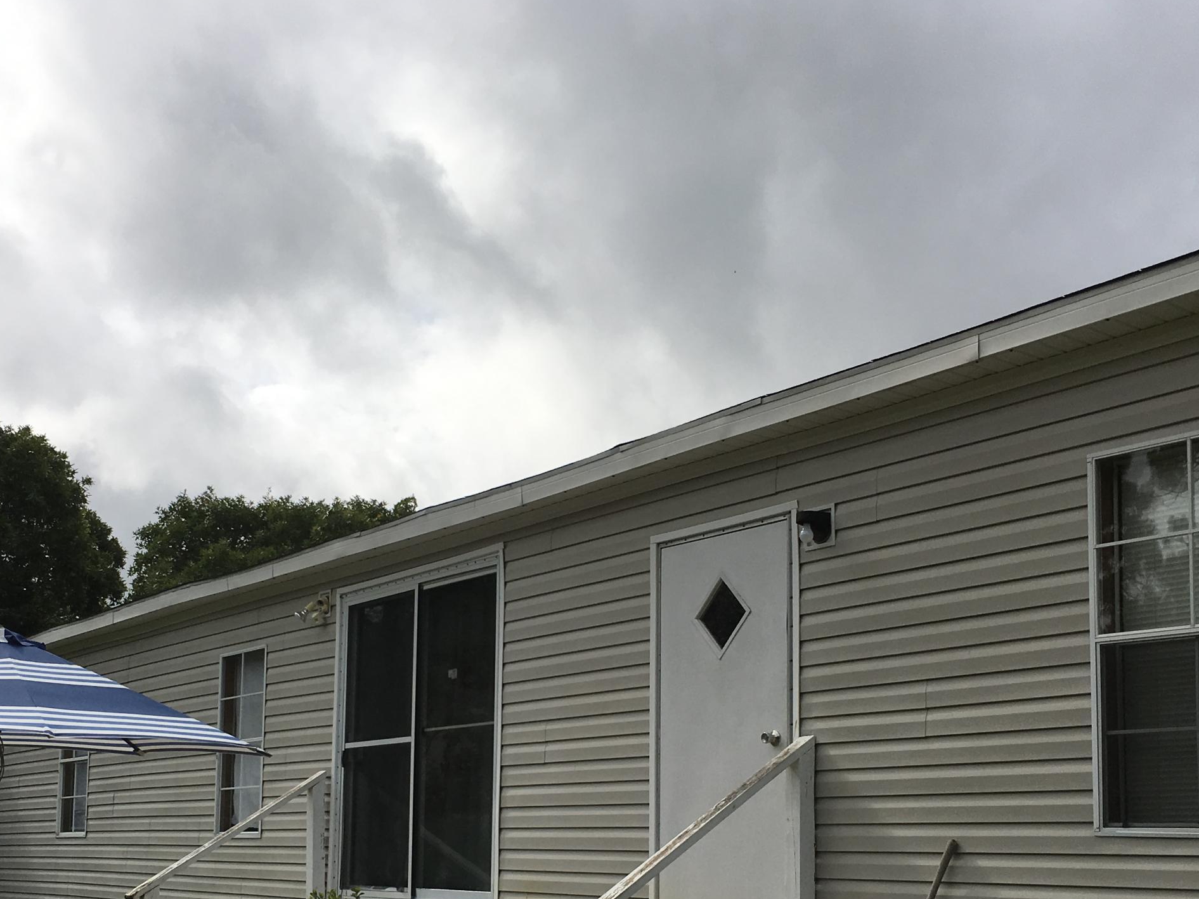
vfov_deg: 30.9
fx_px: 1593
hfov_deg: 41.1
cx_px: 500
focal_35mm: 46
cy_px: 686
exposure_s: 1/3497
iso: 25
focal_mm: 4.15
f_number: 2.2
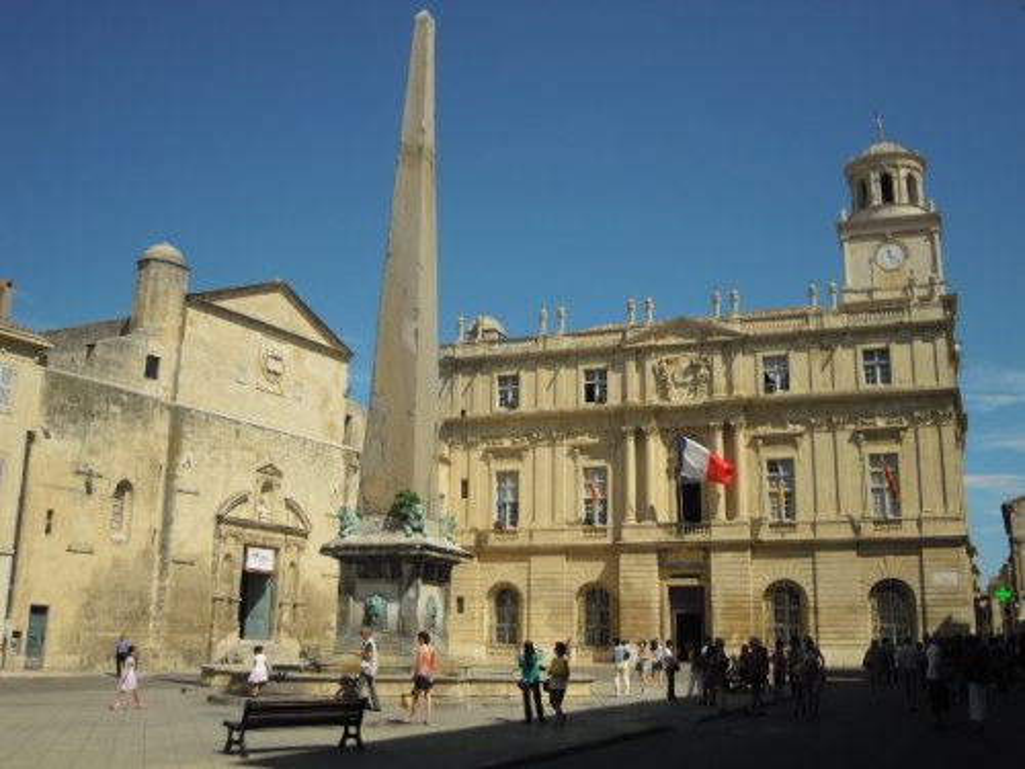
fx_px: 1066
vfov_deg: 39.7
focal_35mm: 36
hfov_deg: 51.4
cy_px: 384
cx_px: 512
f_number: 6
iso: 100
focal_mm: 6.4
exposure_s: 1/500
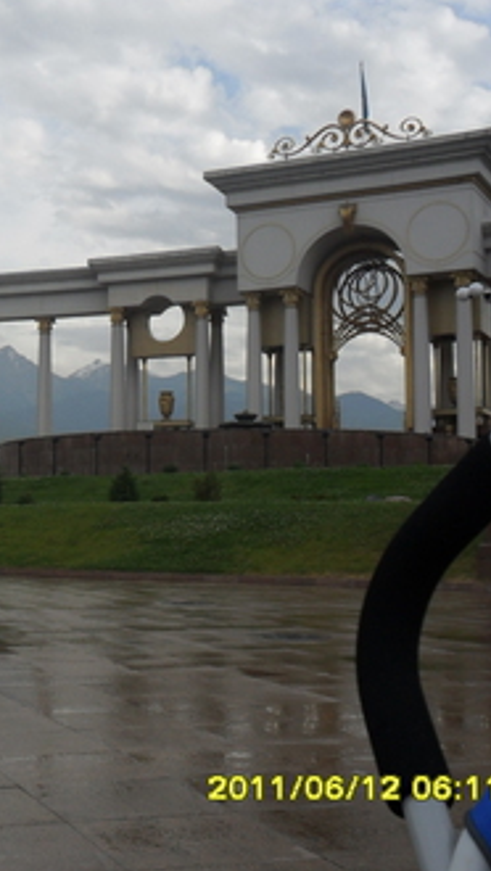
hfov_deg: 21.2
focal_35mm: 55
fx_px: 1271
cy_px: 428
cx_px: 18
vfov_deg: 37.8
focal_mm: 6.6
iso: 100
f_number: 4
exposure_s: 1/1000
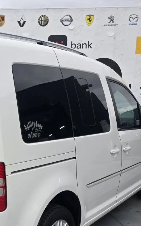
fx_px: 295
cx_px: -13
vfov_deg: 41.0
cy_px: 159
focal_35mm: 48
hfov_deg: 25.0
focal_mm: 6.3
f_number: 1.7
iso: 25
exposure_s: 1/100
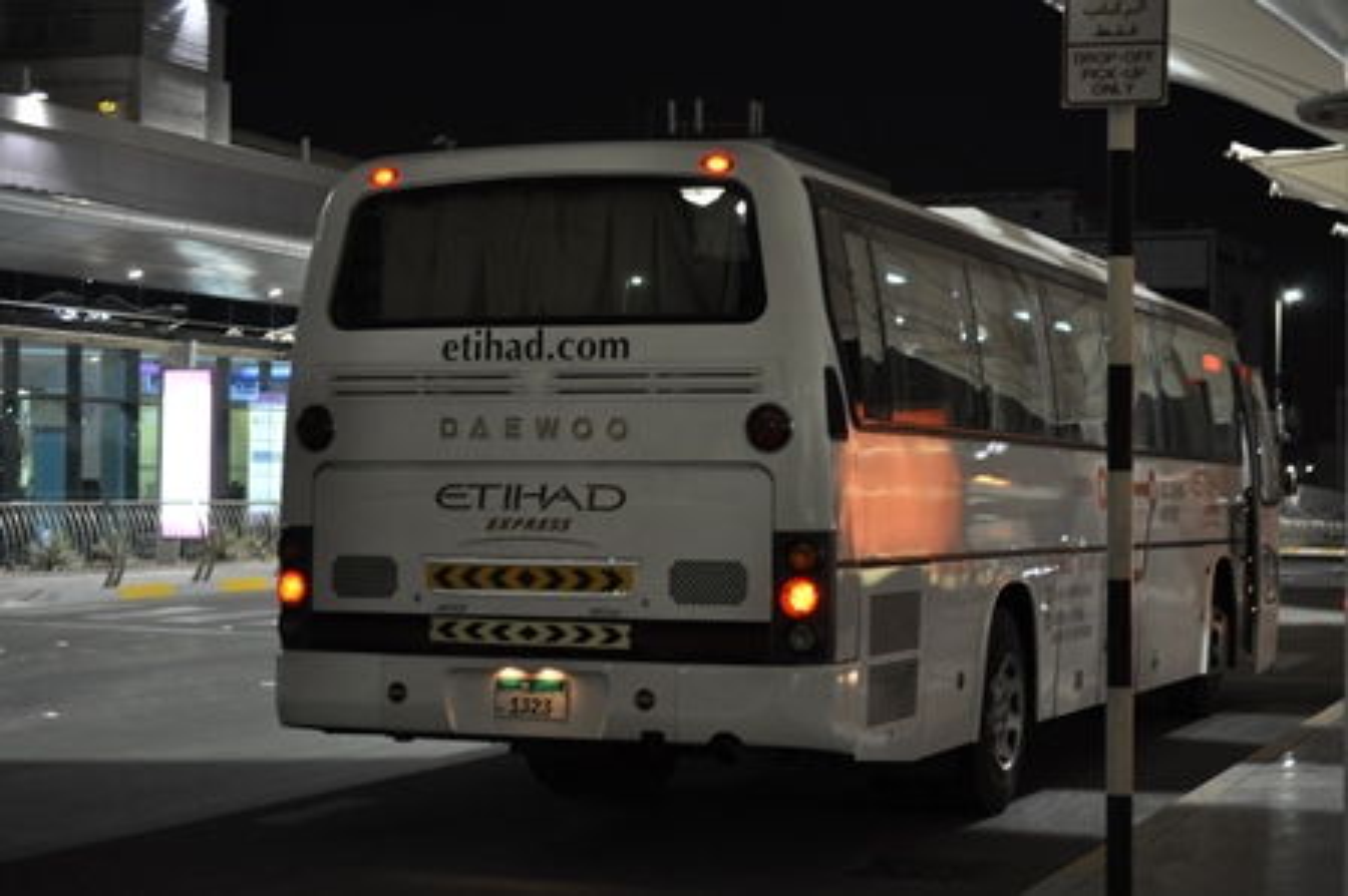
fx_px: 2694
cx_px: 674
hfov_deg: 28.1
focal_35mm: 72
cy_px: 448
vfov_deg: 18.9
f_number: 5.6
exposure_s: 1/13
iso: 800
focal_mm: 48
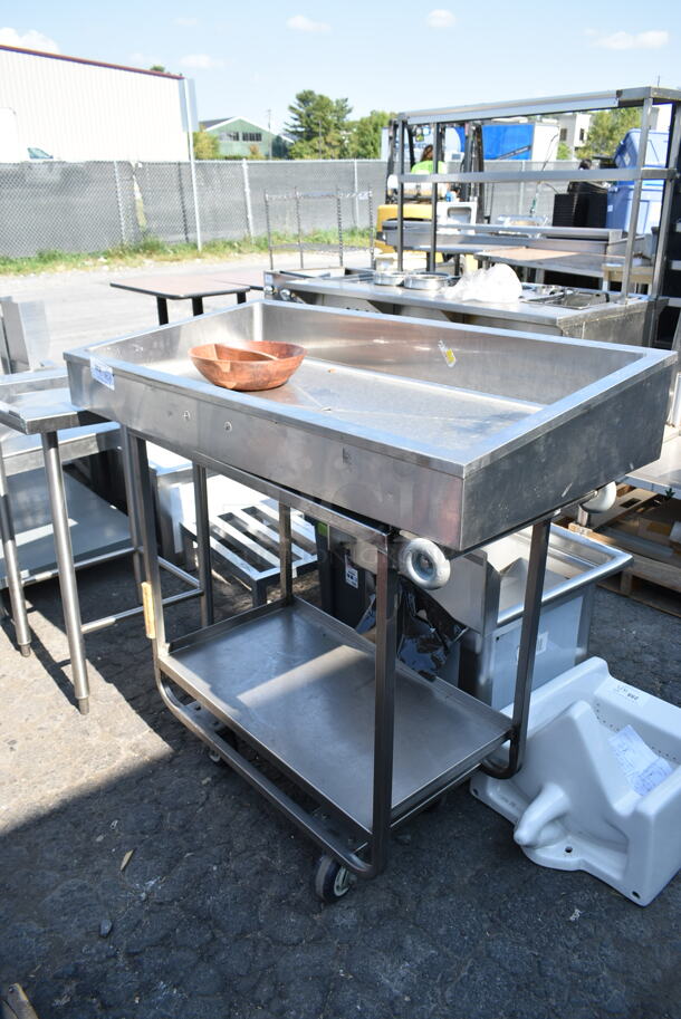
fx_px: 765
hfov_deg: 48.0
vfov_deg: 67.3
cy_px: 510
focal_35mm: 27
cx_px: 340
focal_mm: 18
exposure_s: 1/125
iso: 100
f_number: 6.3
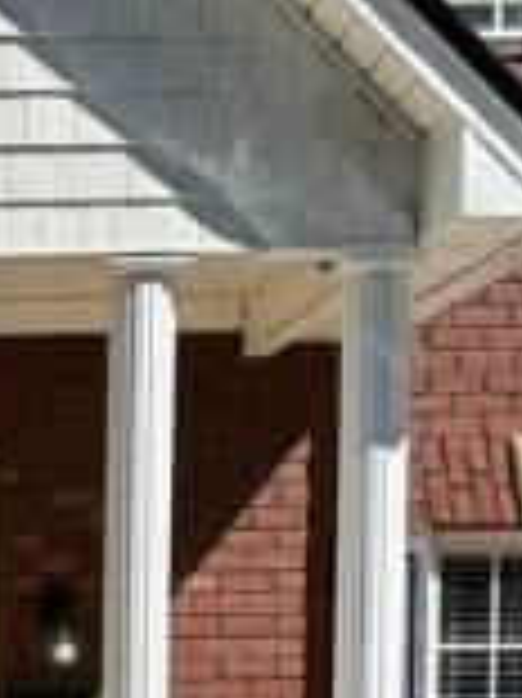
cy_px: 896
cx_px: -486
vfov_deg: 15.8
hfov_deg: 11.4
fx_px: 2396
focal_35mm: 119
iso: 80
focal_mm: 6.76
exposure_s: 1/3247
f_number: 1.78
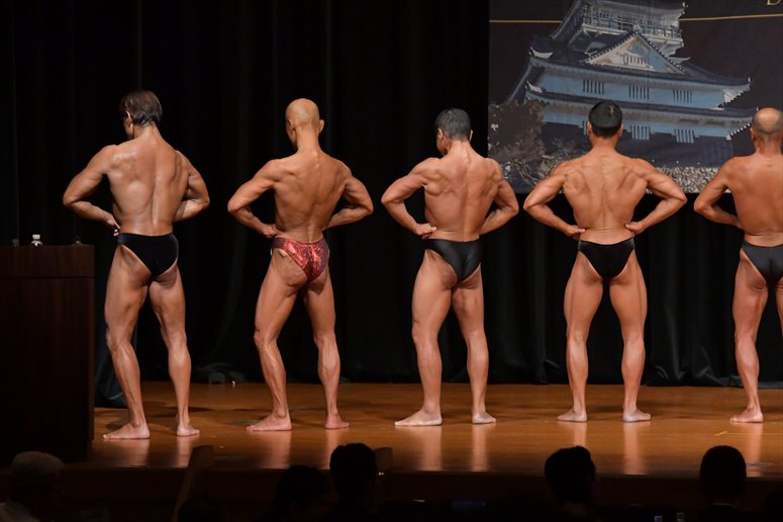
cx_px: 392
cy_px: 261
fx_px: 4391
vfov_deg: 6.8
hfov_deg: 10.2
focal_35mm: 202
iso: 5000
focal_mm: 135
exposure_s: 1/400
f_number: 5.6
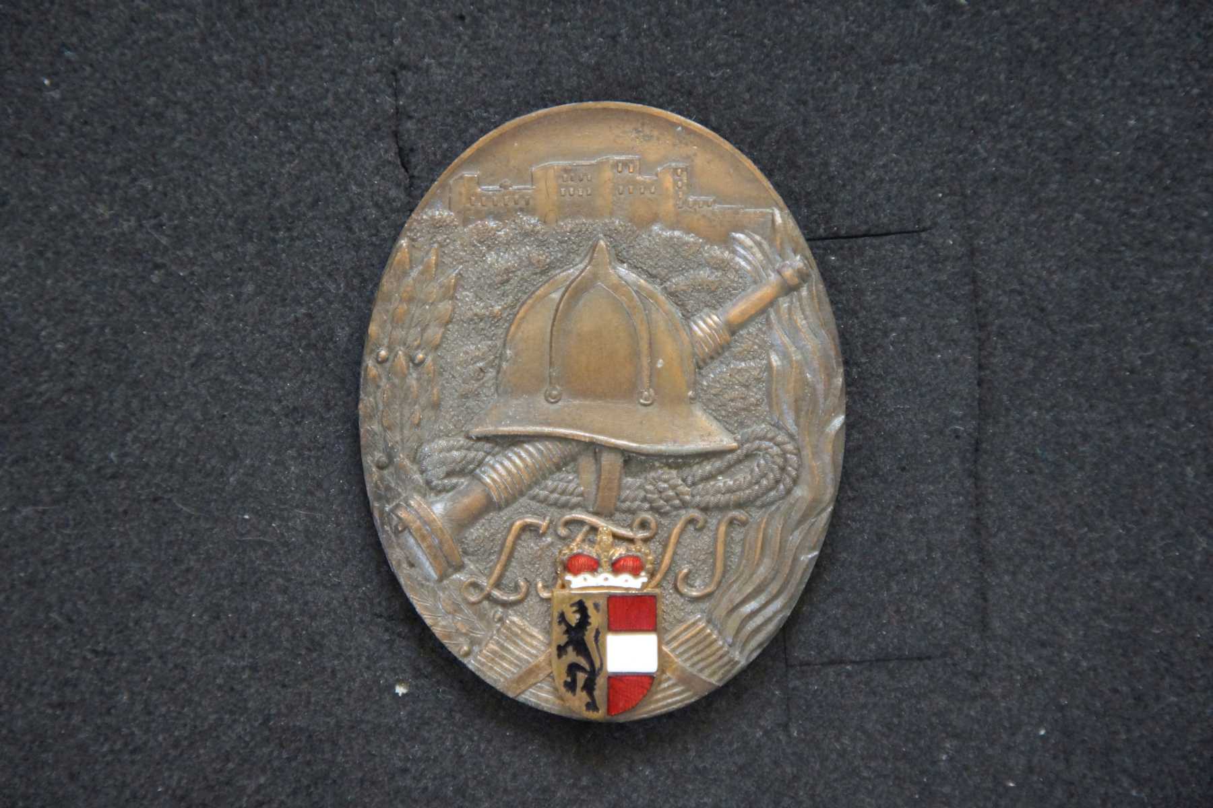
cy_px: 404
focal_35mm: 300
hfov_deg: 6.9
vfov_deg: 4.6
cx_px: 606
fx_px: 10108
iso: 1600
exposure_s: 1/50
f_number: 6.3
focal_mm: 200
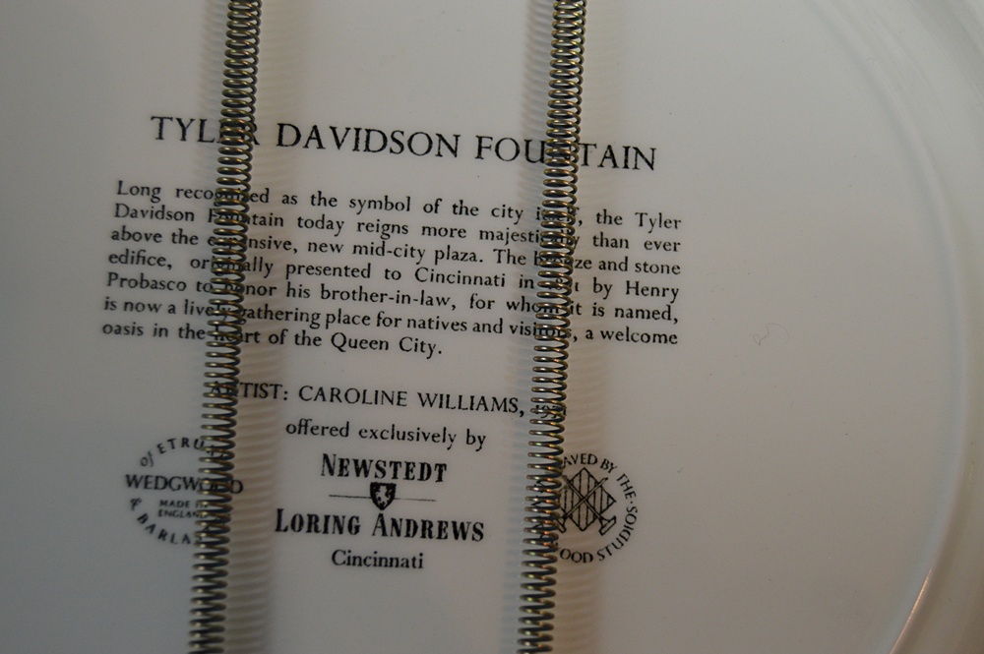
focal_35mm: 60
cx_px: 492
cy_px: 327
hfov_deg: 33.4
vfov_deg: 22.6
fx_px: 1639
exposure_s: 1/60
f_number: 5
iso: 720
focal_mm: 40
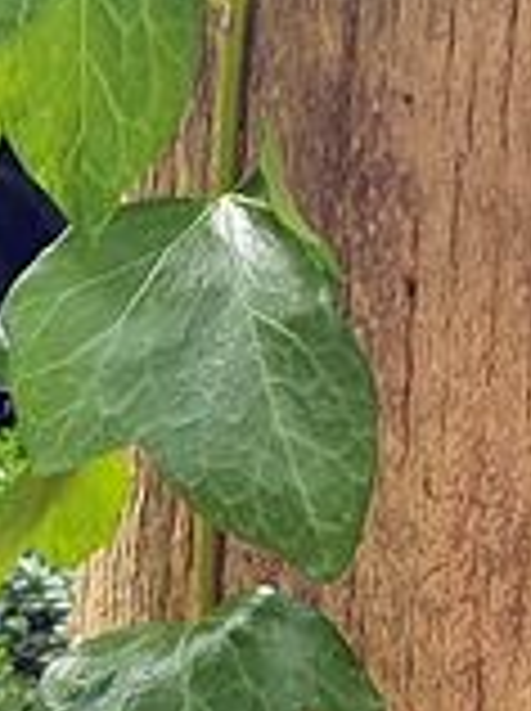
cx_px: 436
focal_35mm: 198
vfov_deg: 10.0
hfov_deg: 7.5
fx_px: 4061
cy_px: 513
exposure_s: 1/100
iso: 64
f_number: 2.4
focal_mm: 4.32
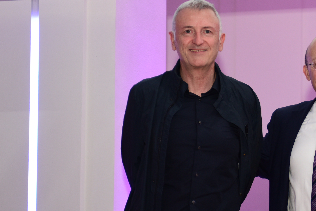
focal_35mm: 114
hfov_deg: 17.5
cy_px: 151
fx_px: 1001
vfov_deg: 12.0
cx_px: 320
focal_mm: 56
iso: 500
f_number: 2.8
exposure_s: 1/80
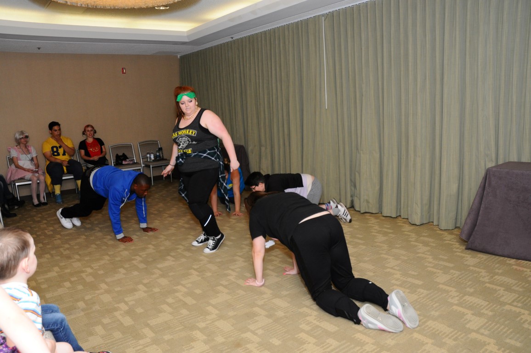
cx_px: 266
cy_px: 176
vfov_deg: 47.8
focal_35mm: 27
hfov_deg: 67.4
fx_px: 398
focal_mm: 18
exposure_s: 1/125
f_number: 8
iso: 800
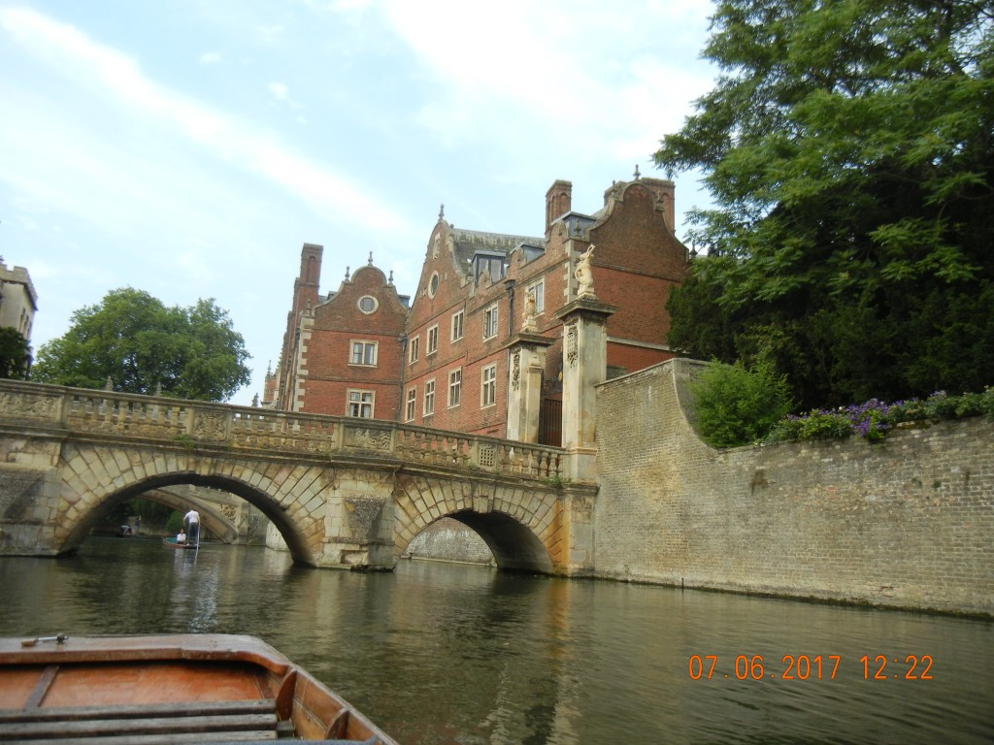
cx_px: 497
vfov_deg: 46.8
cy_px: 372
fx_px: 861
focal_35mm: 30
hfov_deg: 60.0
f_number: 3.5
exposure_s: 1/478
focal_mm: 5.4
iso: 160
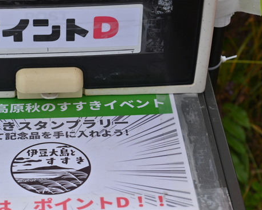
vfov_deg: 12.9
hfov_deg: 15.9
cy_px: 108
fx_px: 931
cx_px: 53
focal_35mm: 120
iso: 400
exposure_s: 1/1250
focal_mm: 75
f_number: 7.1
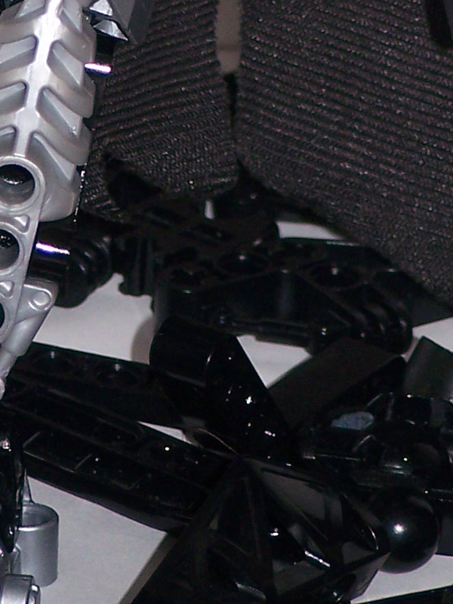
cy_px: -270
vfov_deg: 3.5
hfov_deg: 2.6
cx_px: 255
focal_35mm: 563
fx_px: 9824
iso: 80
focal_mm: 26.4
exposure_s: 1/100
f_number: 3.2
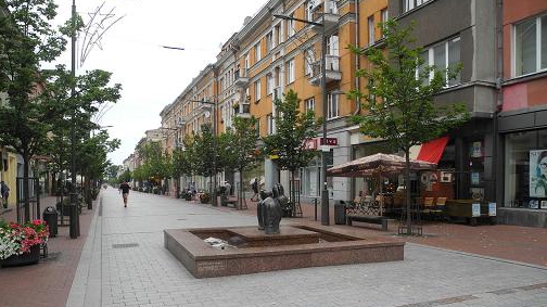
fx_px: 449
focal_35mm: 31
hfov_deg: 62.6
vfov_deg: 37.4
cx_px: 272
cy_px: 199
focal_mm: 6
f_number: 2.8
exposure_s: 1/500
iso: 100
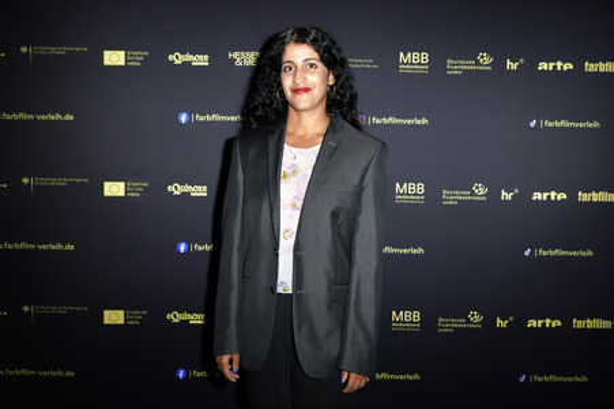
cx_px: 307
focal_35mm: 32
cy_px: 204
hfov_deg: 58.8
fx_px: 545
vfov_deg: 41.1
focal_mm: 32
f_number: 6.3
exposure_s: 1/160
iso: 250
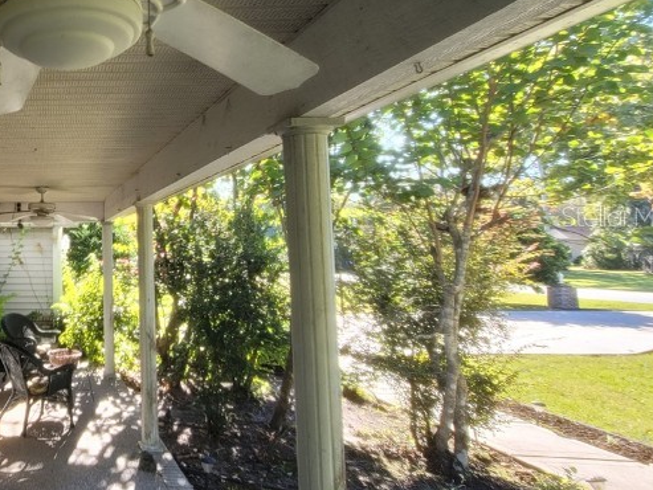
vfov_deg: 51.3
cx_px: 8
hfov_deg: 52.6
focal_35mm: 27
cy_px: 216
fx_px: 509
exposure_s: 1/122
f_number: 2.2
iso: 64
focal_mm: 2.2
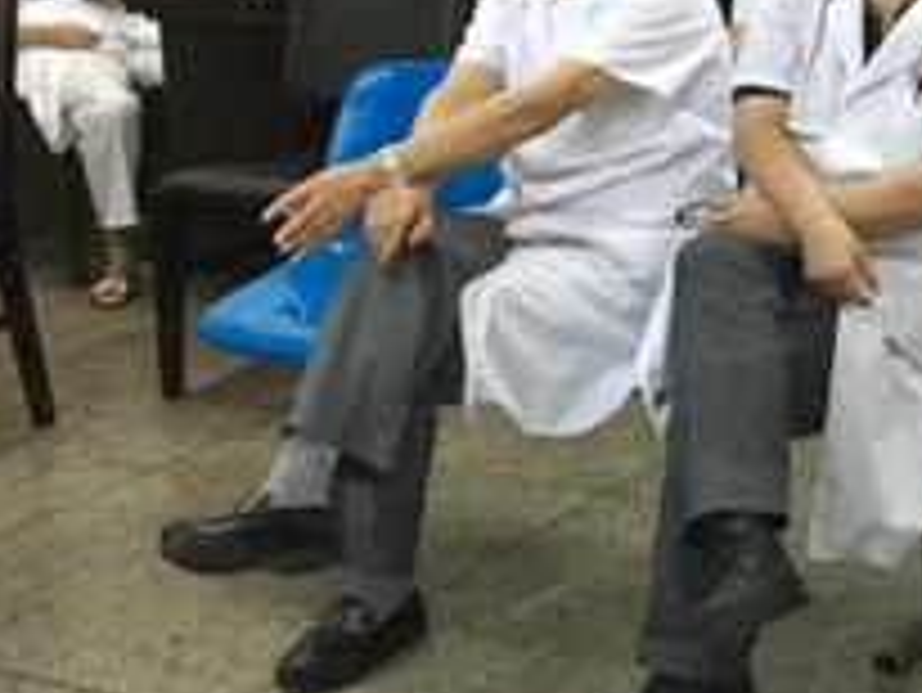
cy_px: 122
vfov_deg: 17.2
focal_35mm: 85
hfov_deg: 22.2
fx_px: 2265
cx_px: 900
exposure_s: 1/17
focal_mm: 4.15
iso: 400
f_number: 2.2
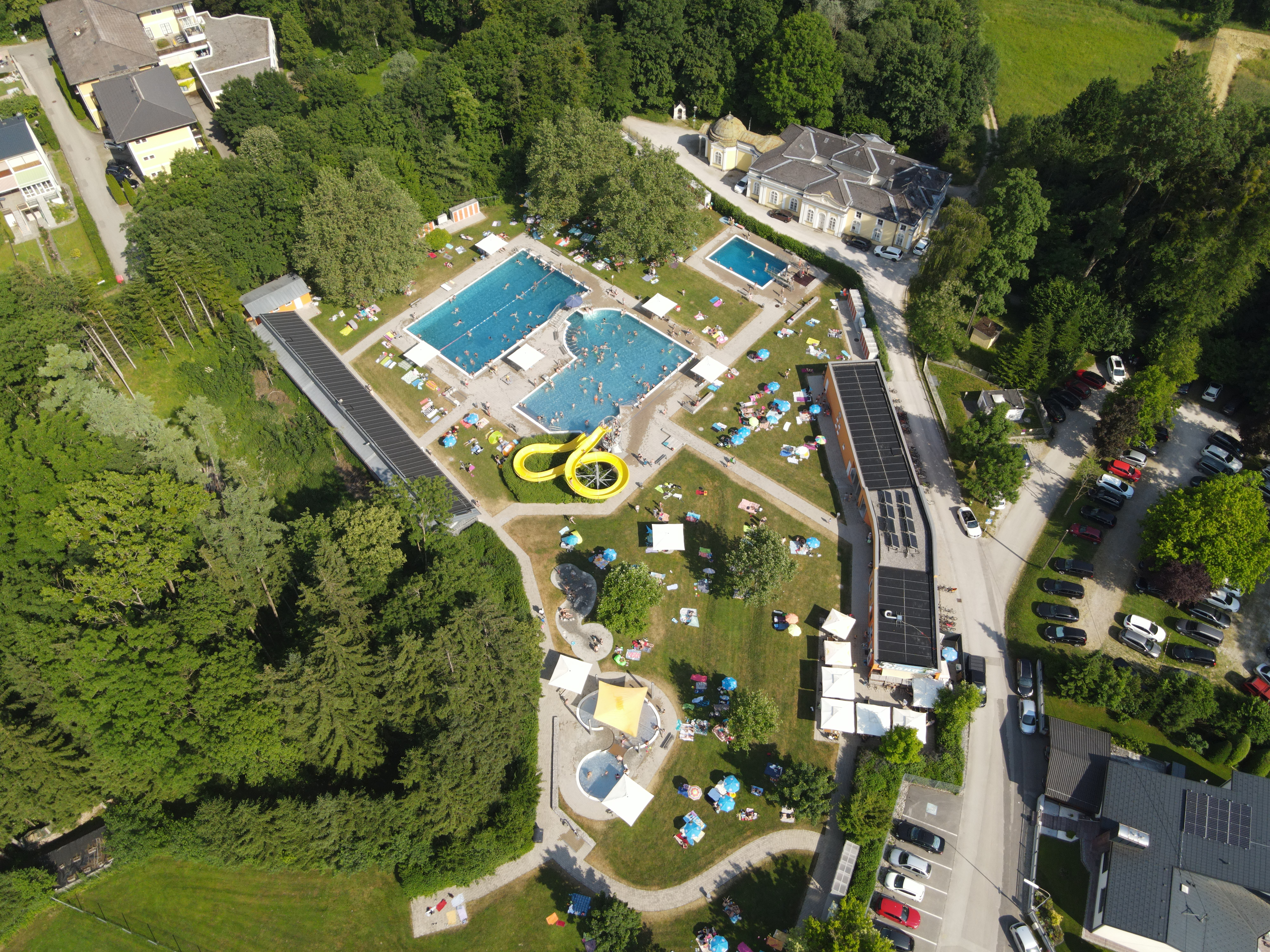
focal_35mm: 24
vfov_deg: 56.8
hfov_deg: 71.6
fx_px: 881
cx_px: 635
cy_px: 476
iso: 100
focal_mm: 4.5
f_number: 2.8
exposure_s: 1/500
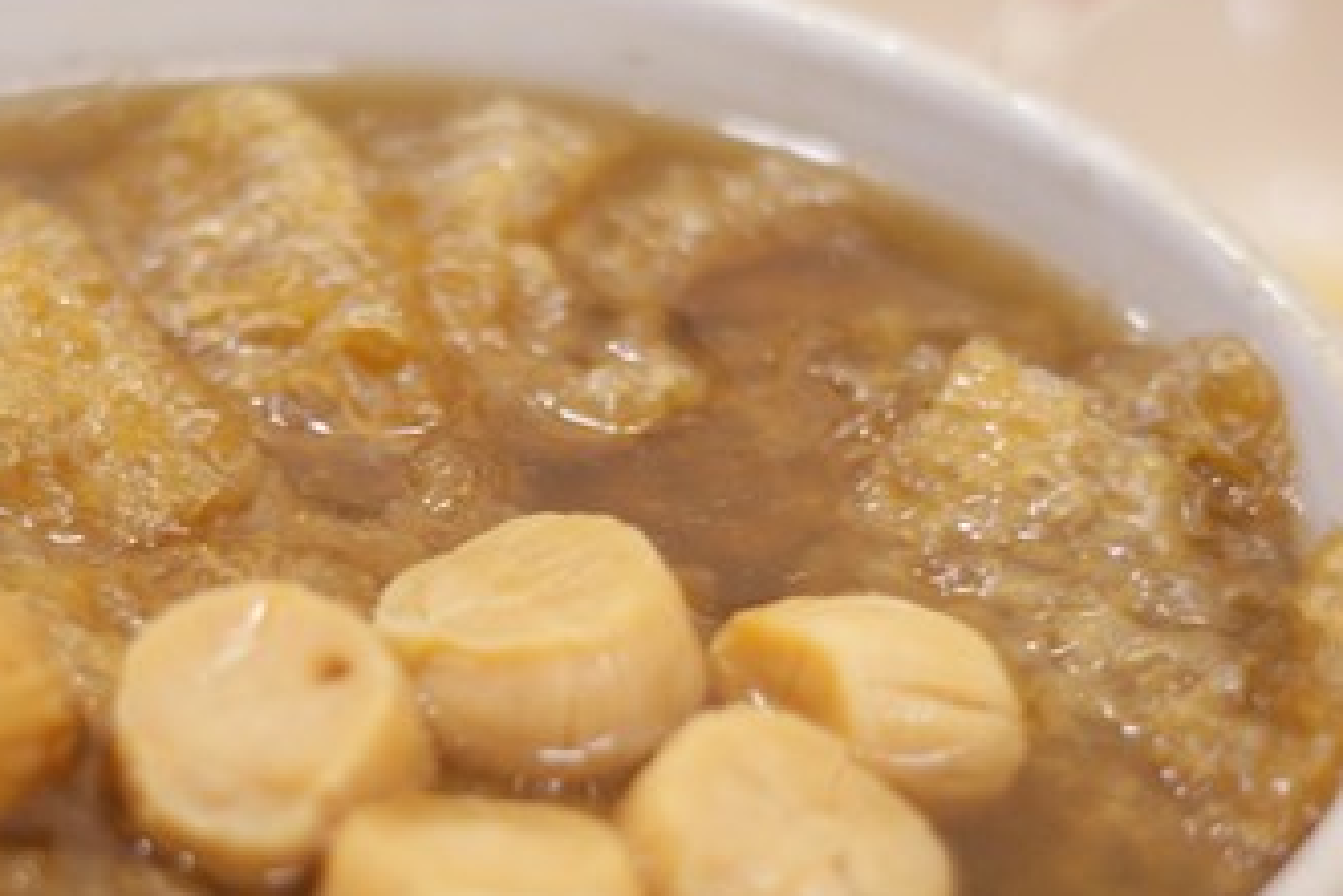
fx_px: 5076
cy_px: 501
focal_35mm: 136
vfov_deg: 10.1
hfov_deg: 15.0
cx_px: 353
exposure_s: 1/40
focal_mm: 50
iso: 800
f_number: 2
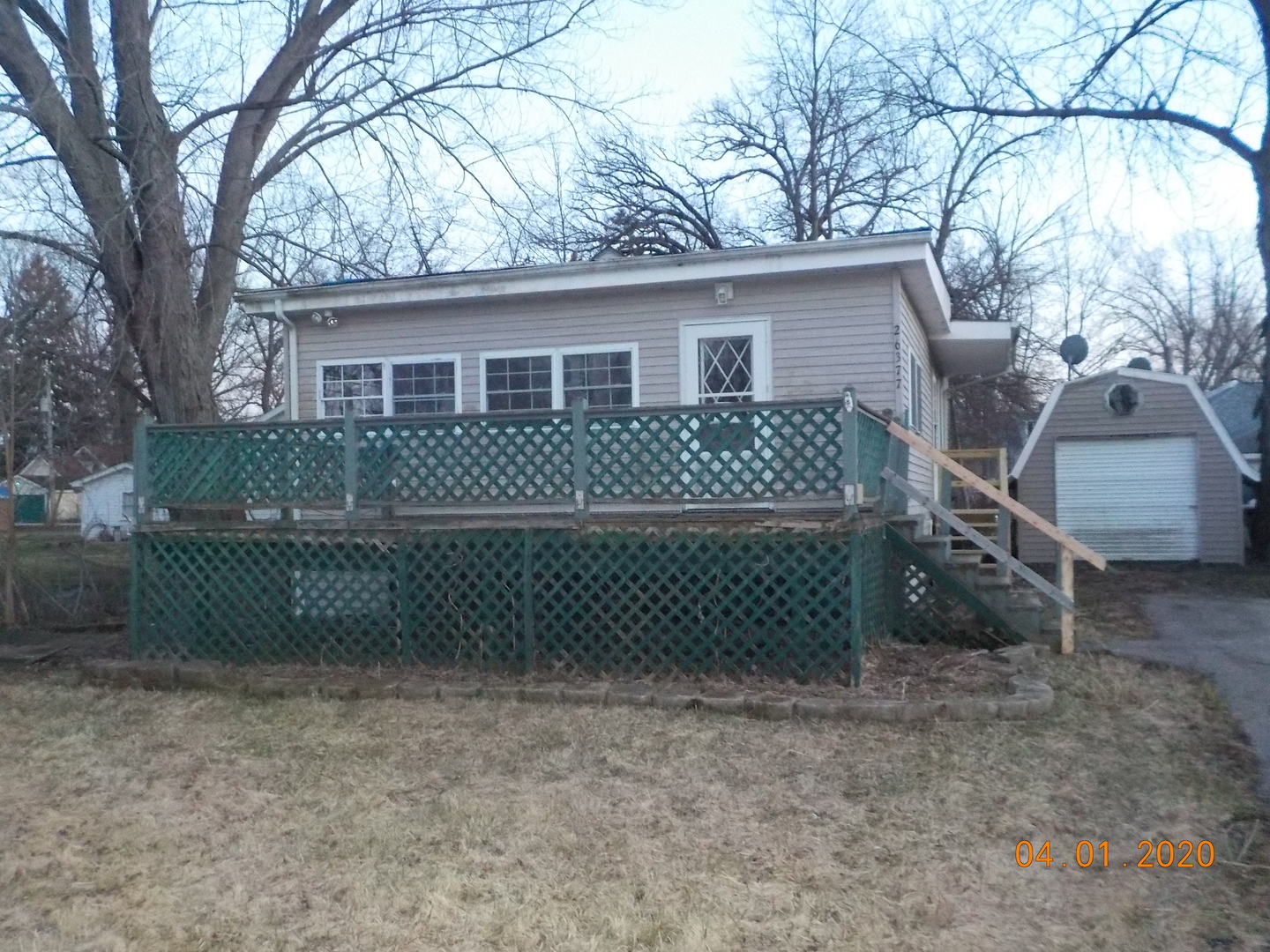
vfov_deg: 46.8
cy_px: 476
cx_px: 635
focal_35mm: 30
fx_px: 1101
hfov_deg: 60.0
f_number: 3.3
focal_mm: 4.1
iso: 800
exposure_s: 1/50
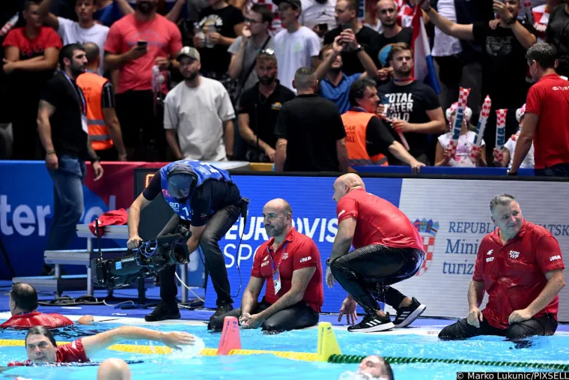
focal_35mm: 400
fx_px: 6323
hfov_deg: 5.2
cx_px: 284
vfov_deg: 3.4
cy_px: 190
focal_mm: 400
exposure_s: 1/1250
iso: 5000
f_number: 4
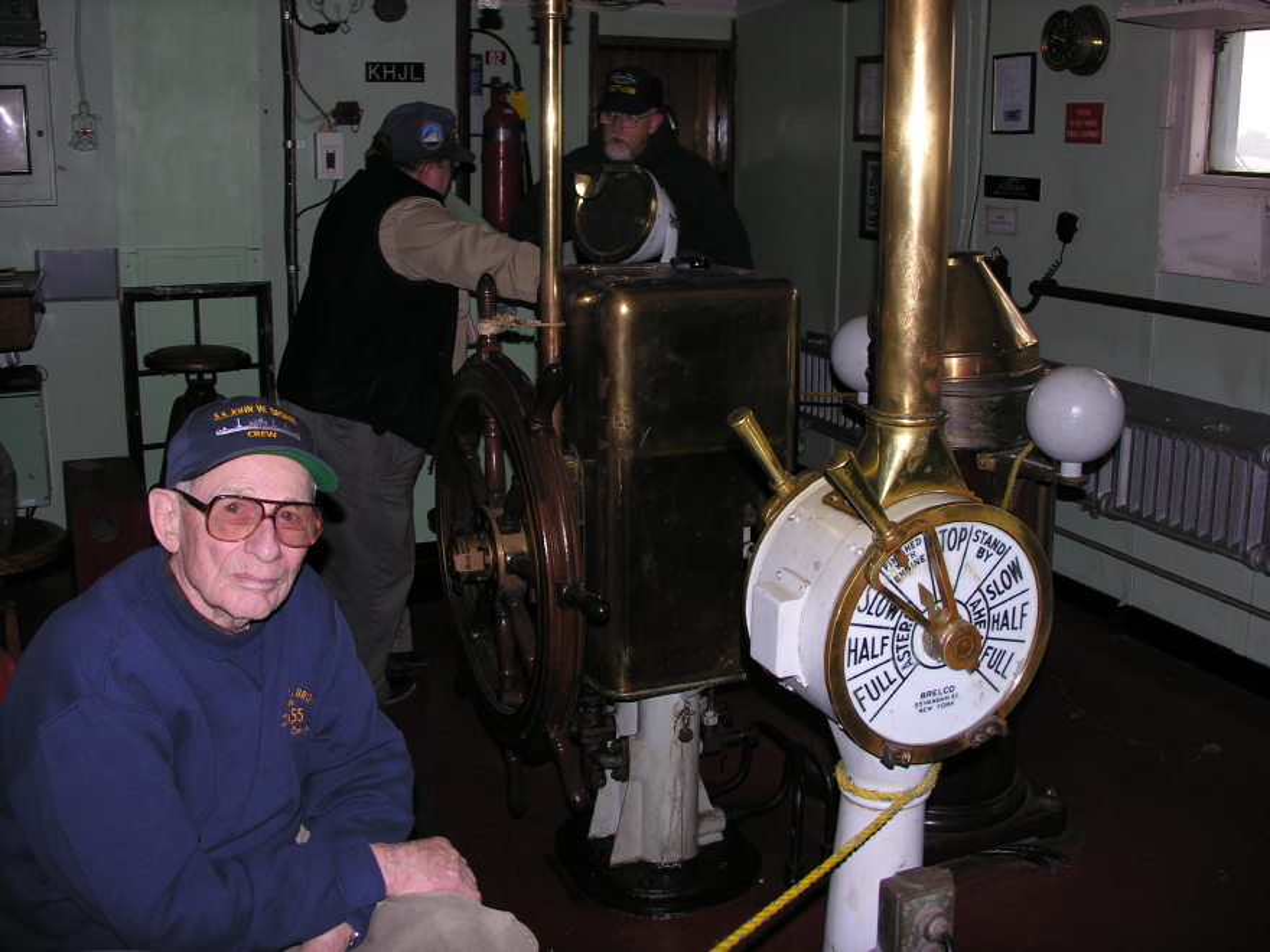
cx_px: 635
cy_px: 476
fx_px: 1284
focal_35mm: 35
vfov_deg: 40.7
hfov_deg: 52.6
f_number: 2.8
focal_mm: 8.9
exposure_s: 1/60.1
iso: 50
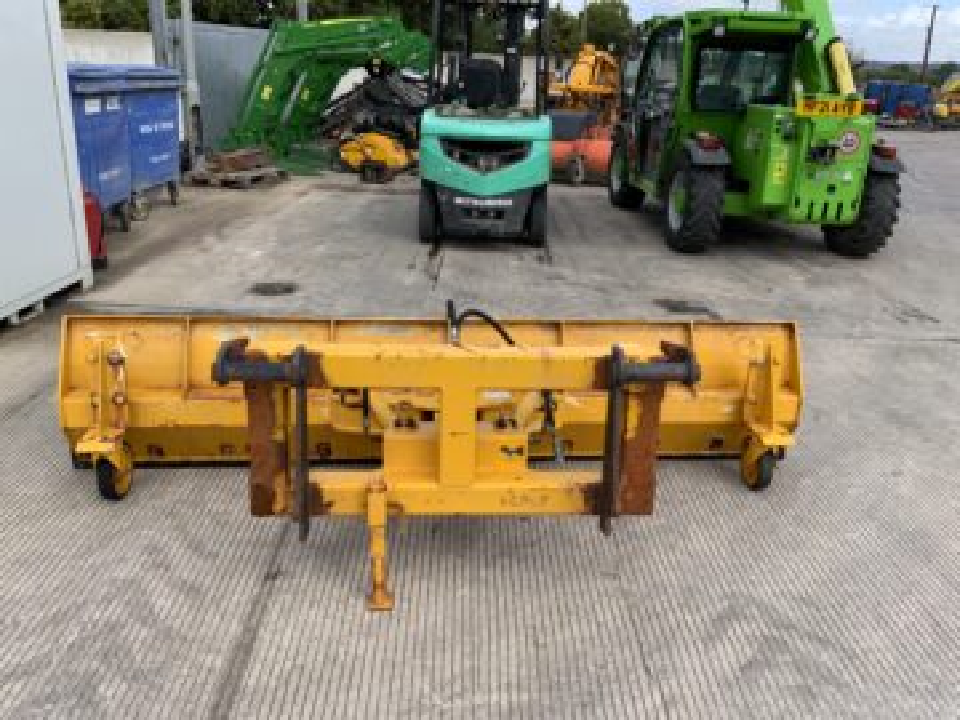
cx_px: 480
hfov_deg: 61.7
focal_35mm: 29
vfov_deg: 48.2
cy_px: 360
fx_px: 804
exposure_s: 1/709
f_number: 1.8
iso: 16
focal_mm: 3
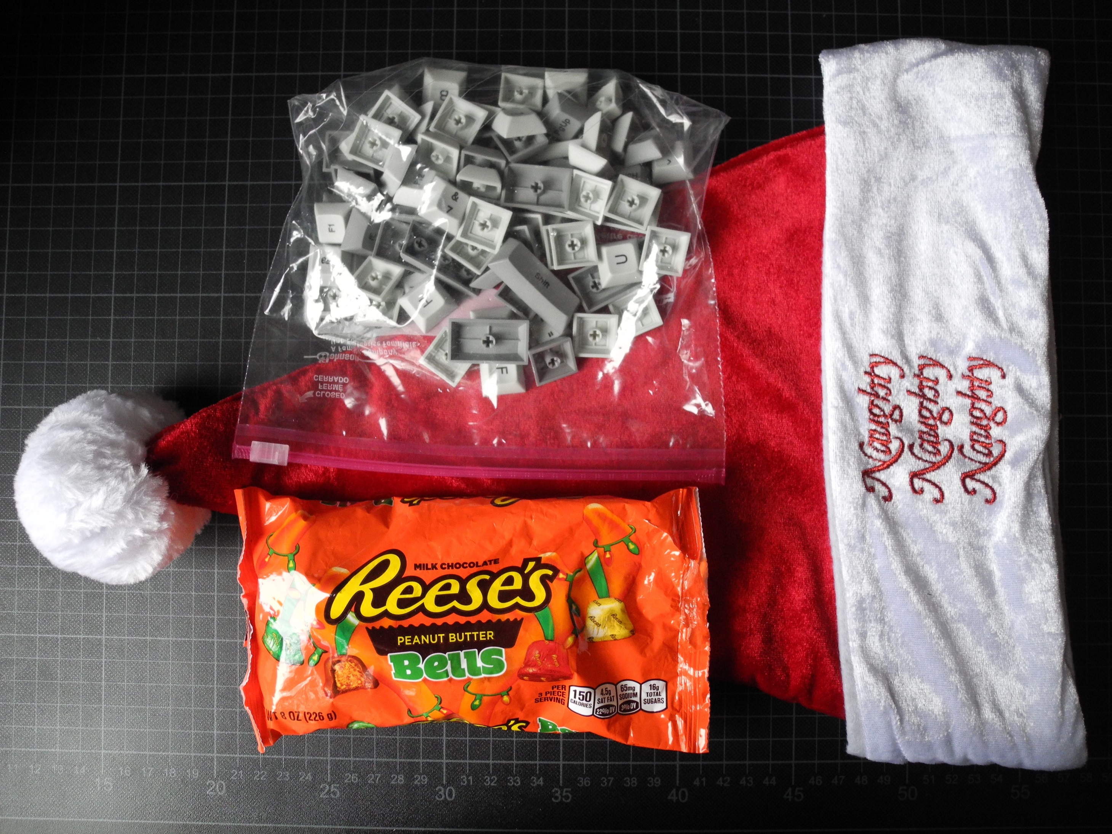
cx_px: 556
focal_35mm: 28
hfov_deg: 63.4
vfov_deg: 49.7
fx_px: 899
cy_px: 417
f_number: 2.8
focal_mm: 6
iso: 400
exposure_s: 1/14.6
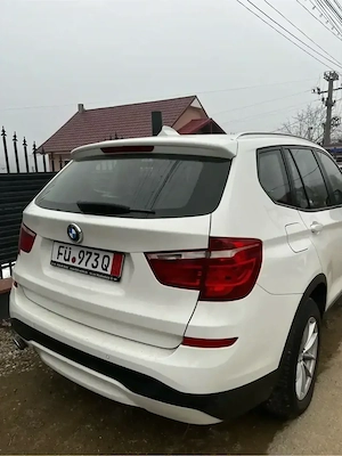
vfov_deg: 67.3
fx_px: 343
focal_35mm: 26
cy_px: 228
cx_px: 171
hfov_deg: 53.1
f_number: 1.6
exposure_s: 1/122
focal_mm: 5.1
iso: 50
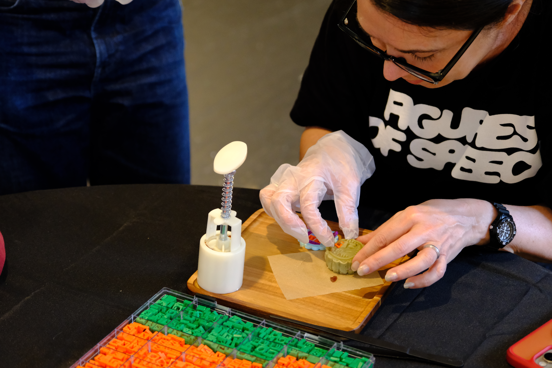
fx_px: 1257
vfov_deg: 16.7
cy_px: 184
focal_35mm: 82
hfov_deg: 24.8
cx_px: 276
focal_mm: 54.5
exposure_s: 1/40
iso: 3200
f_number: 4
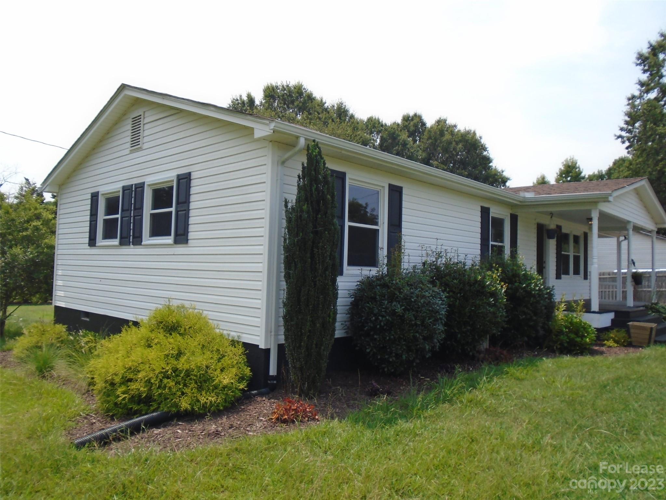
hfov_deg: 67.3
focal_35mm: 26
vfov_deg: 53.1
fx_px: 500
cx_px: 333
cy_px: 250
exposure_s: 1/160
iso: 100
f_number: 8
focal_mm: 4.6
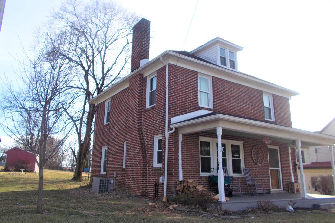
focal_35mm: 28
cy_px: 108
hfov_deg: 65.5
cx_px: 163
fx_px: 261
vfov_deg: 46.4
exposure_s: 1/80
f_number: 8
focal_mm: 4.6
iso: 80
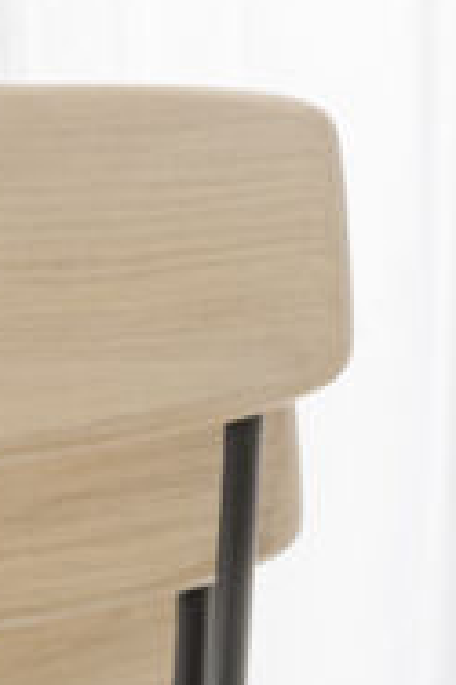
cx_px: 24
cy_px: 838
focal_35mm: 298
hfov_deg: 4.6
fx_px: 5672
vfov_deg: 6.9
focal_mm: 56
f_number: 4
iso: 500
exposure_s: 1/100
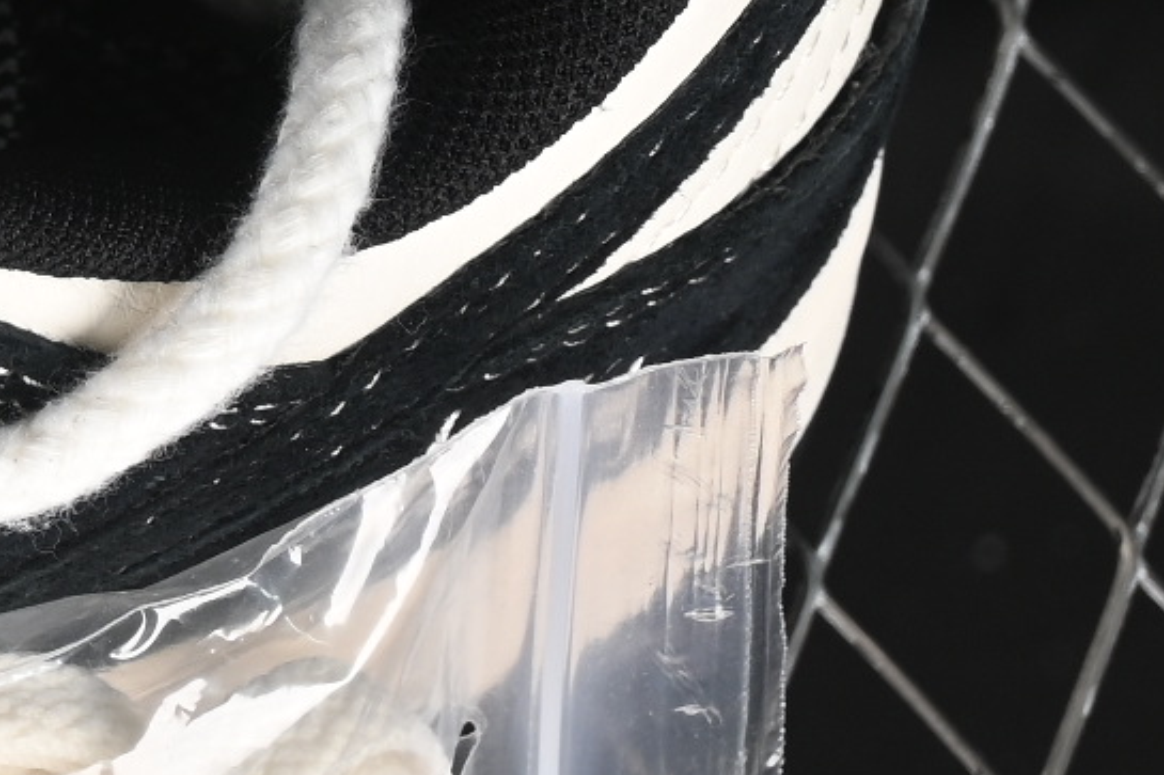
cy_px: -310
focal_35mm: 383
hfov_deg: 5.3
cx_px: -1341
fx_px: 12379
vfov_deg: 3.6
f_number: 6.3
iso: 160
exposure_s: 1/60
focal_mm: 50
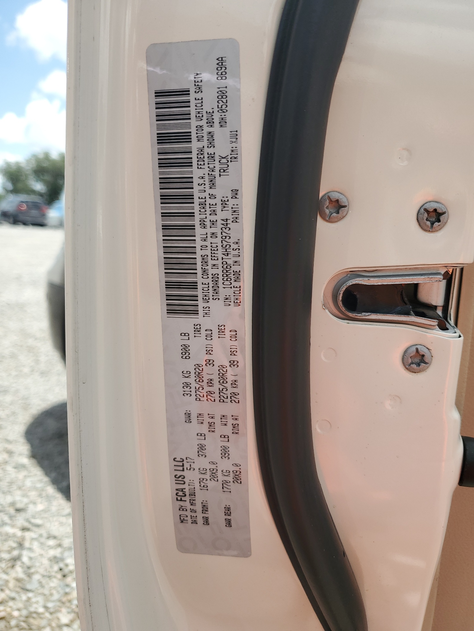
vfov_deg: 67.3
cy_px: 316
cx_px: 237
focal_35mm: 26
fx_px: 475
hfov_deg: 53.1
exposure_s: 1/1667
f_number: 1.5
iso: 50
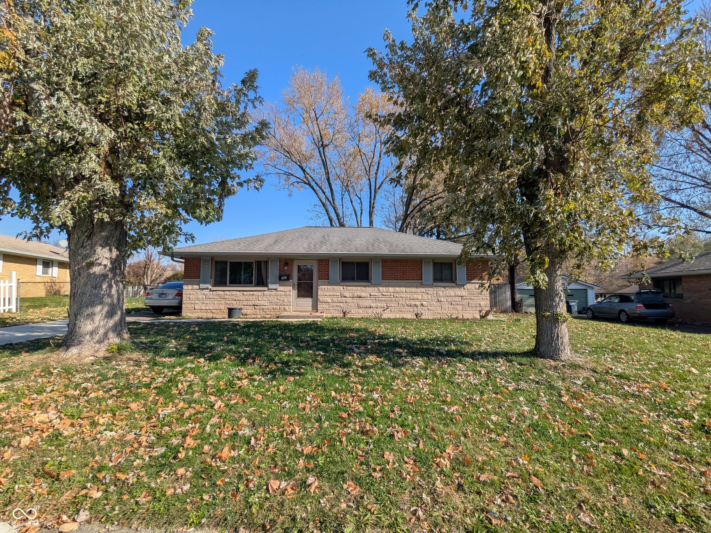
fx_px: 329
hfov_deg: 94.5
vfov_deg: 78.1
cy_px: 266
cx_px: 356
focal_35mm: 16
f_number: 2.2
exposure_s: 1/1300
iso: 51
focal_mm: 2.35
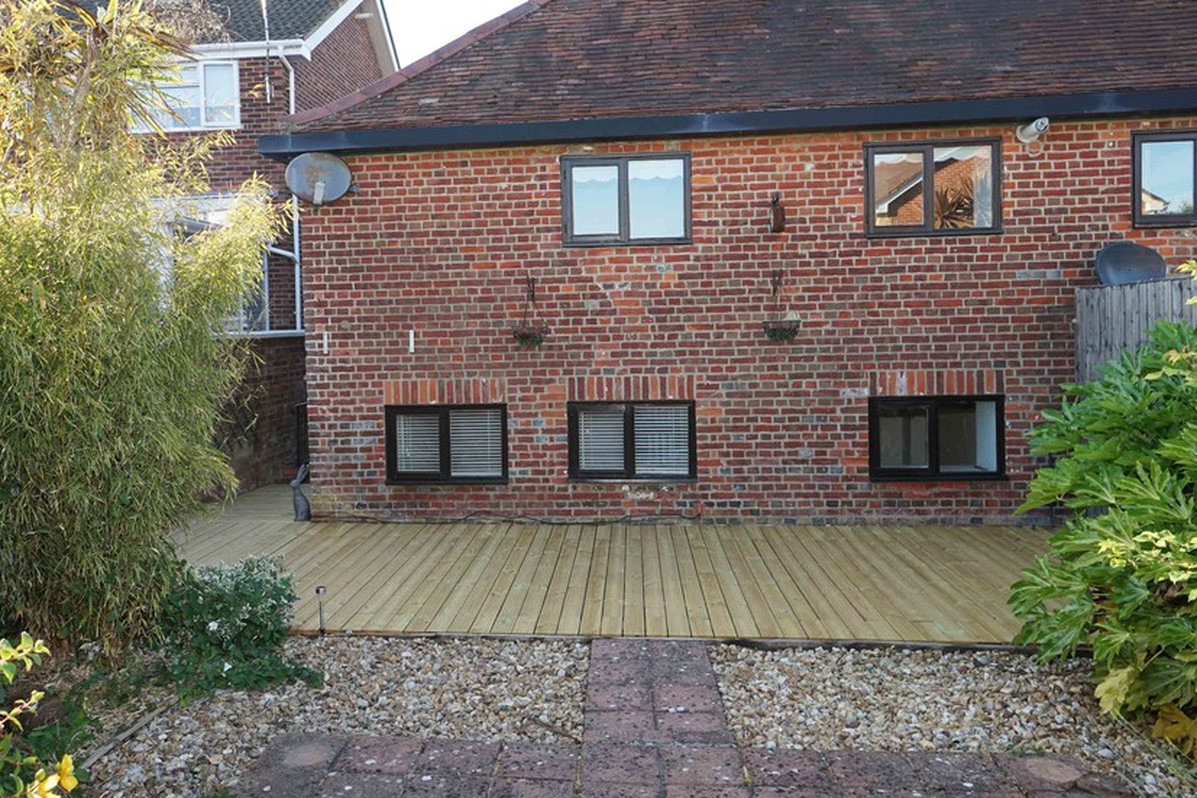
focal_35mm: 26
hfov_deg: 69.2
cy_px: 338
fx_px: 864
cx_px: 537
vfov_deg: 49.4
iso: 100
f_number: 5.6
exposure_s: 1/80
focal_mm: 14
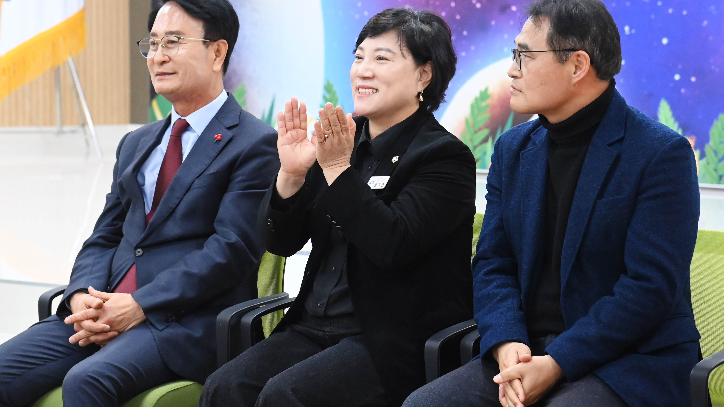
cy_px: 165
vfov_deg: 10.4
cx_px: 361
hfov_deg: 18.5
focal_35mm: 116
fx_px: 2227
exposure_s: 1/250
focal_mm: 110
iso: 6400
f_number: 6.3
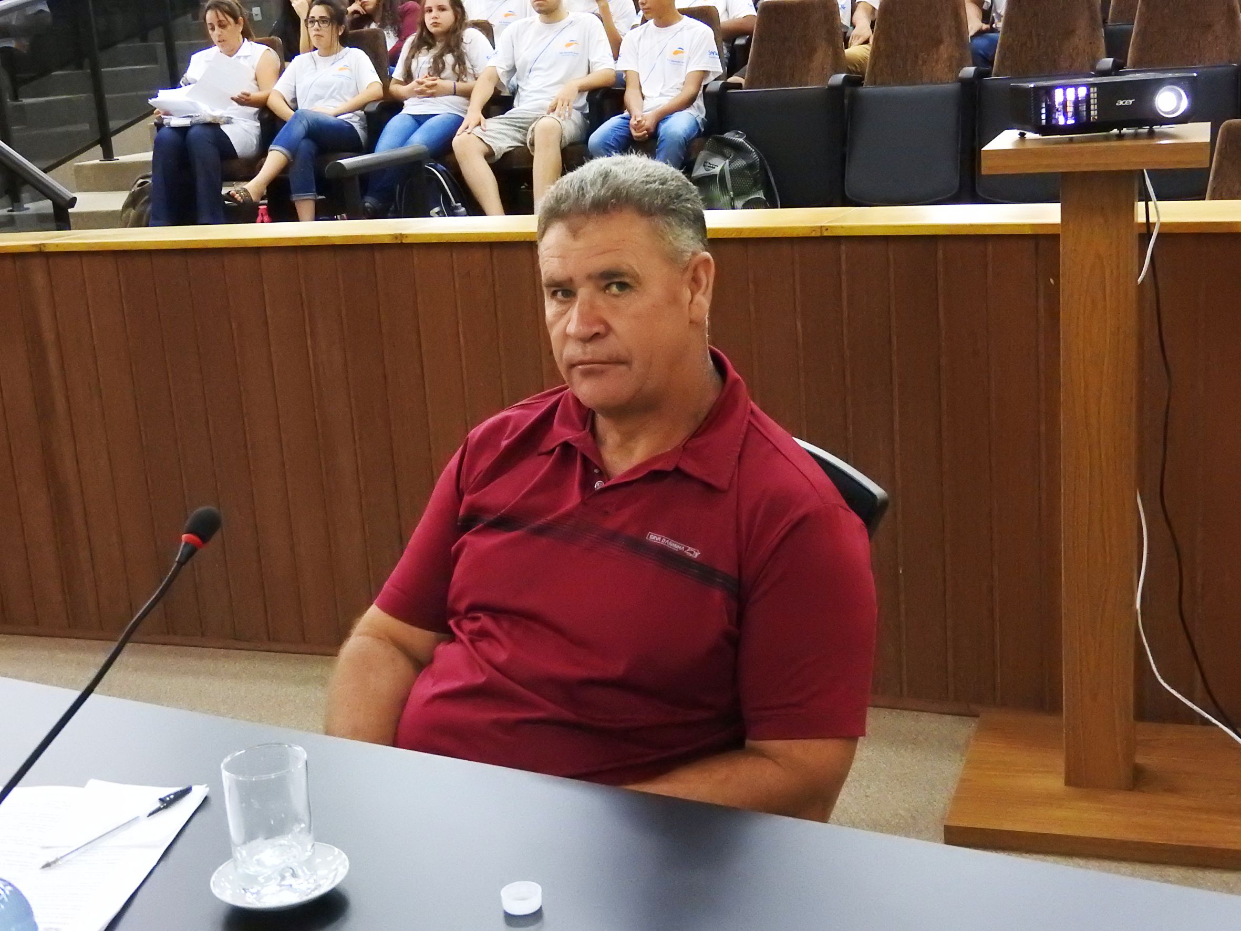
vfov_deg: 29.1
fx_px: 1793
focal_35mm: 50
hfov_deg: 38.2
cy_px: 466
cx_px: 620
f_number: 4
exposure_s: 1/30
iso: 1600
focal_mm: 9
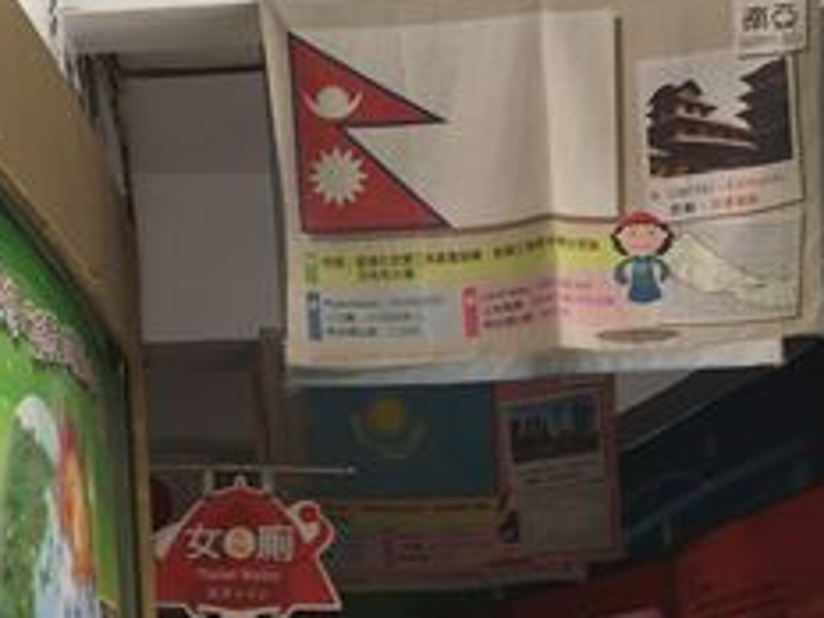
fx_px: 2380
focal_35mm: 100
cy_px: 757
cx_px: 291
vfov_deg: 14.3
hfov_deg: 19.6
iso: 25
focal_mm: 4.15
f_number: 2.2
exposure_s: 1/144
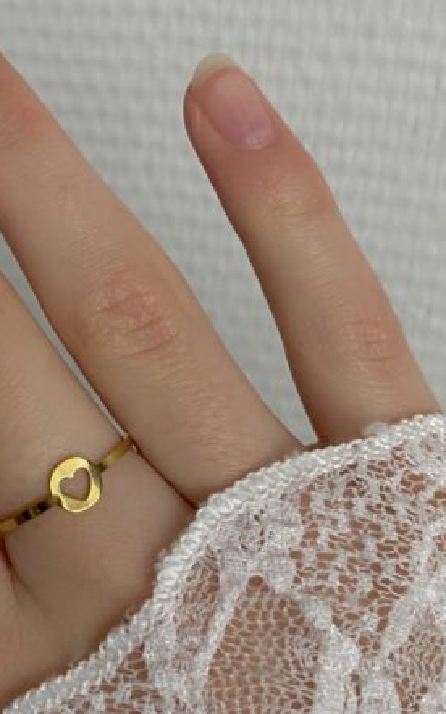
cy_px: 292
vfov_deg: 41.7
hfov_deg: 25.9
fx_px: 934
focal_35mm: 48
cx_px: 39
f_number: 1.8
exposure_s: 1/60
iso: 160
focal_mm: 4.25
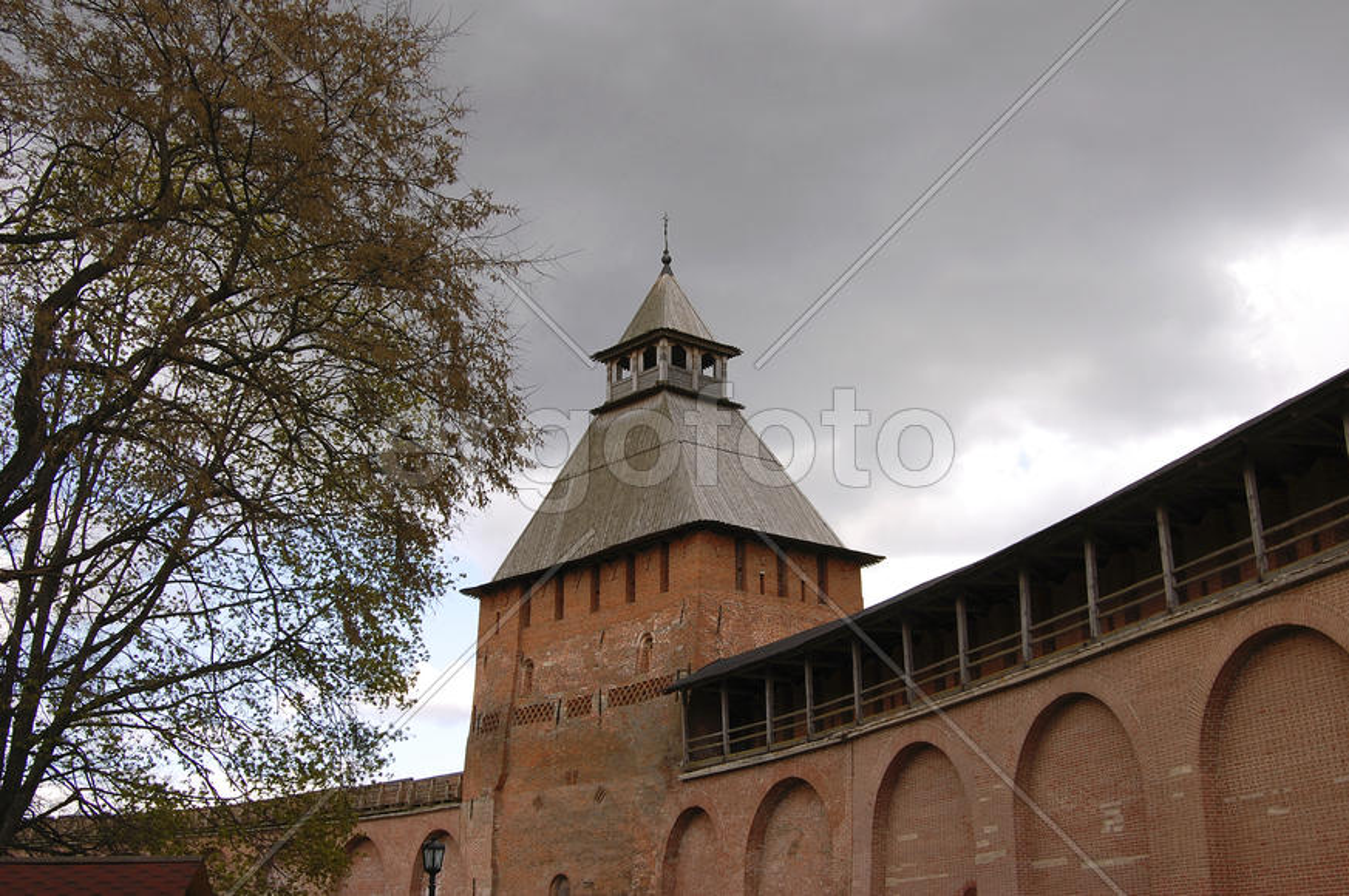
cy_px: 448
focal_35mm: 42
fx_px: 1572
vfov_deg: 31.8
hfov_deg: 46.4
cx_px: 674
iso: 200
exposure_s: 1/40
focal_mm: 28
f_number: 9
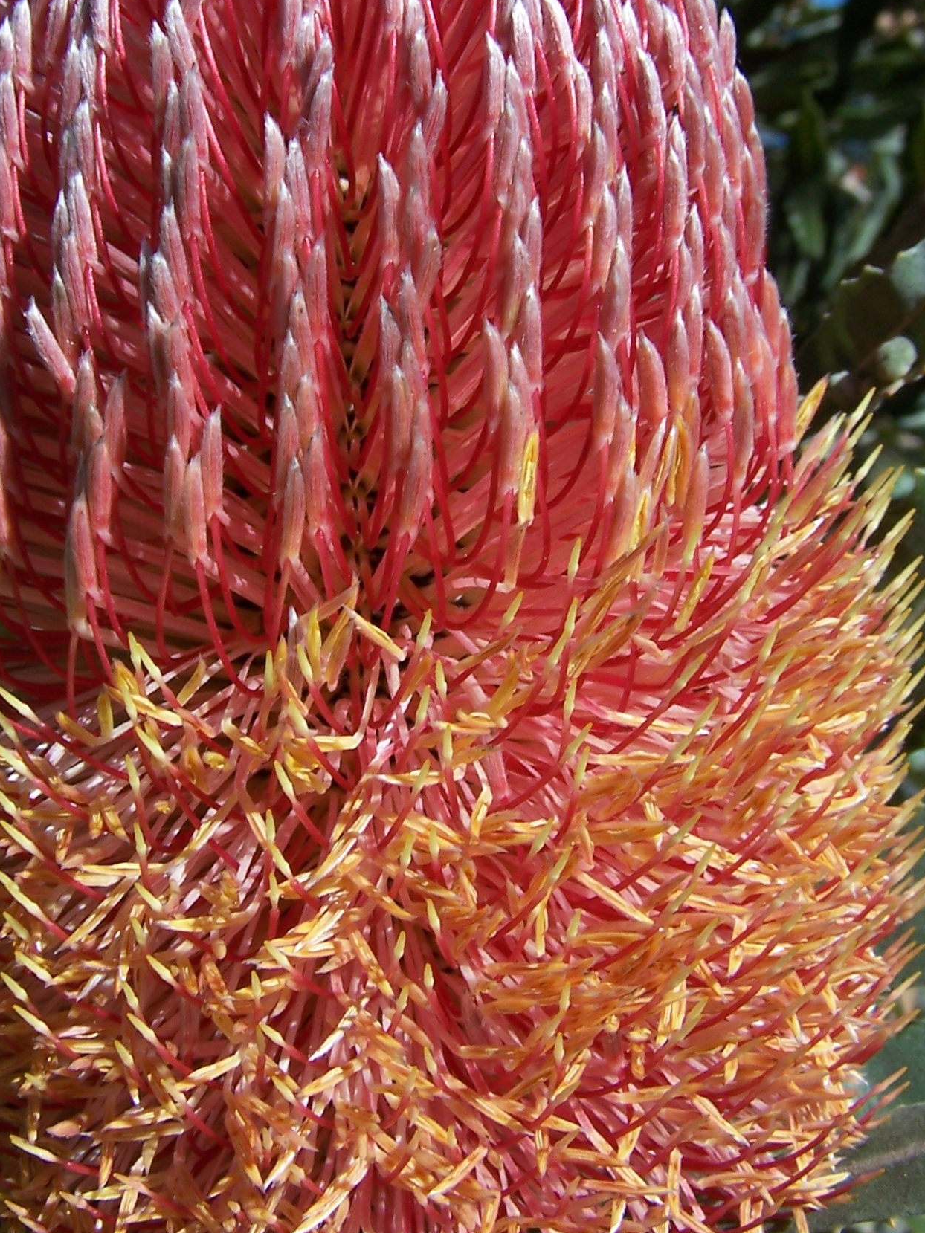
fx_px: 2102
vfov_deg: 32.6
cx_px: 396
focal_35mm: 59
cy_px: 520
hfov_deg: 24.8
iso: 80
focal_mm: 6.3
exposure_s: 1/500
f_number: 5.6
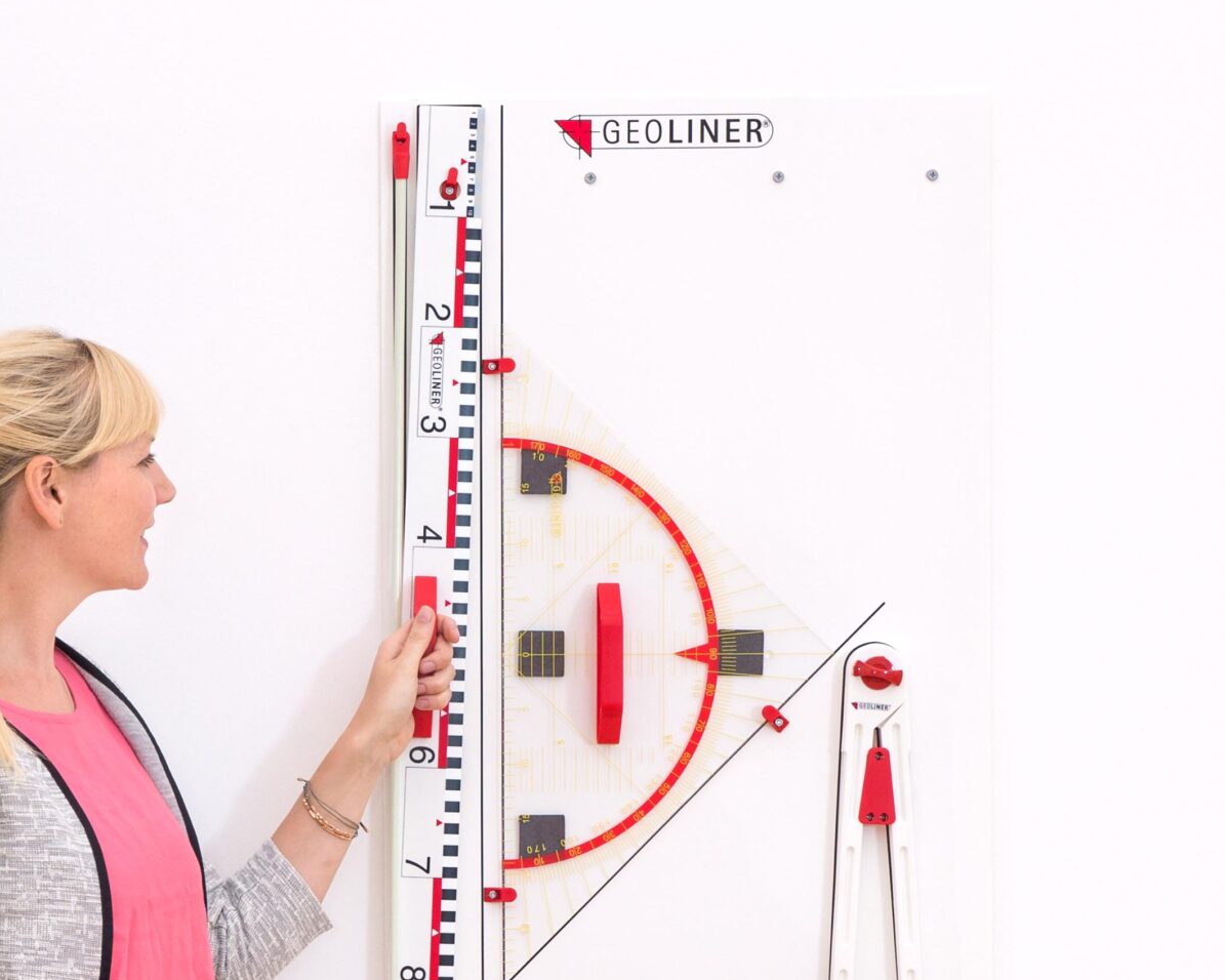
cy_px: 764
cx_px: 179
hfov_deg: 13.9
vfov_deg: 11.2
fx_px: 5003
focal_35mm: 138
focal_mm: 33
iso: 200
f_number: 5.6
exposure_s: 1/160
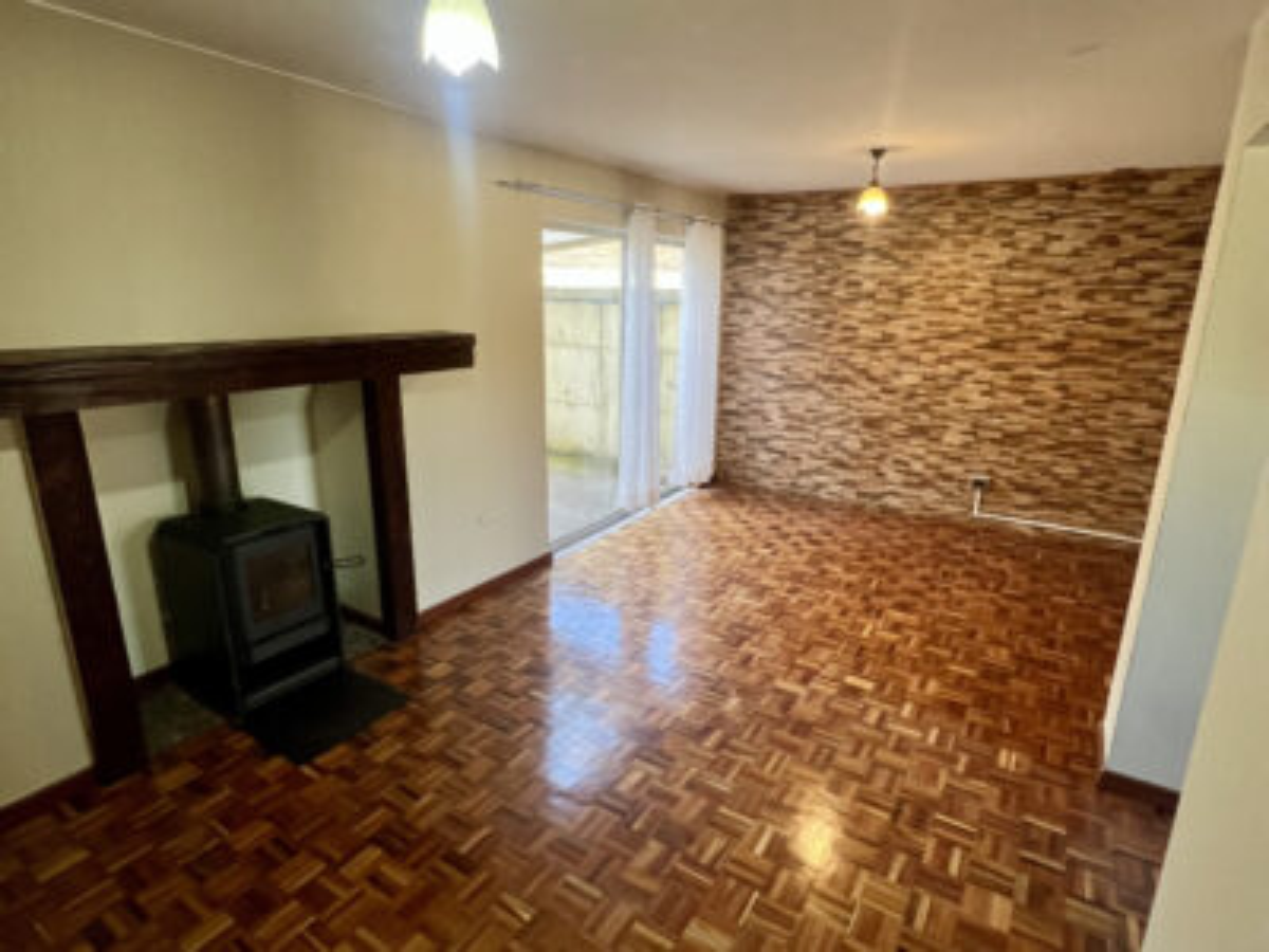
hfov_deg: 106.2
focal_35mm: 13
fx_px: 477
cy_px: 476
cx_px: 634
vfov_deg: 89.9
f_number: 1.8
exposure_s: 1/100
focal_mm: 1.57
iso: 200
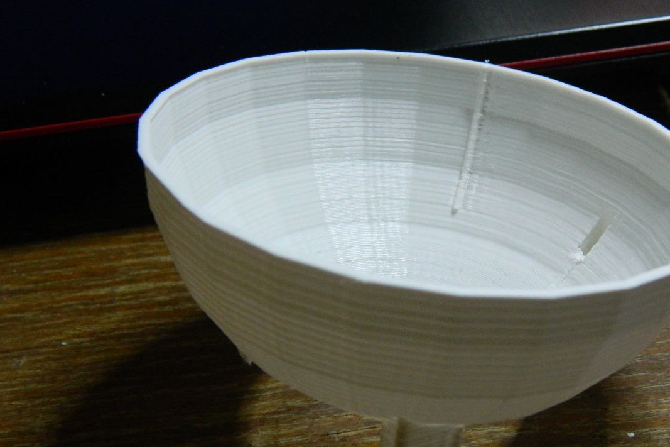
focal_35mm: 66
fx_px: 1228
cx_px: 425
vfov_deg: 20.5
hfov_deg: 30.4
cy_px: 291
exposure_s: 1/30
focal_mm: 8.4
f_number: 3.6
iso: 400
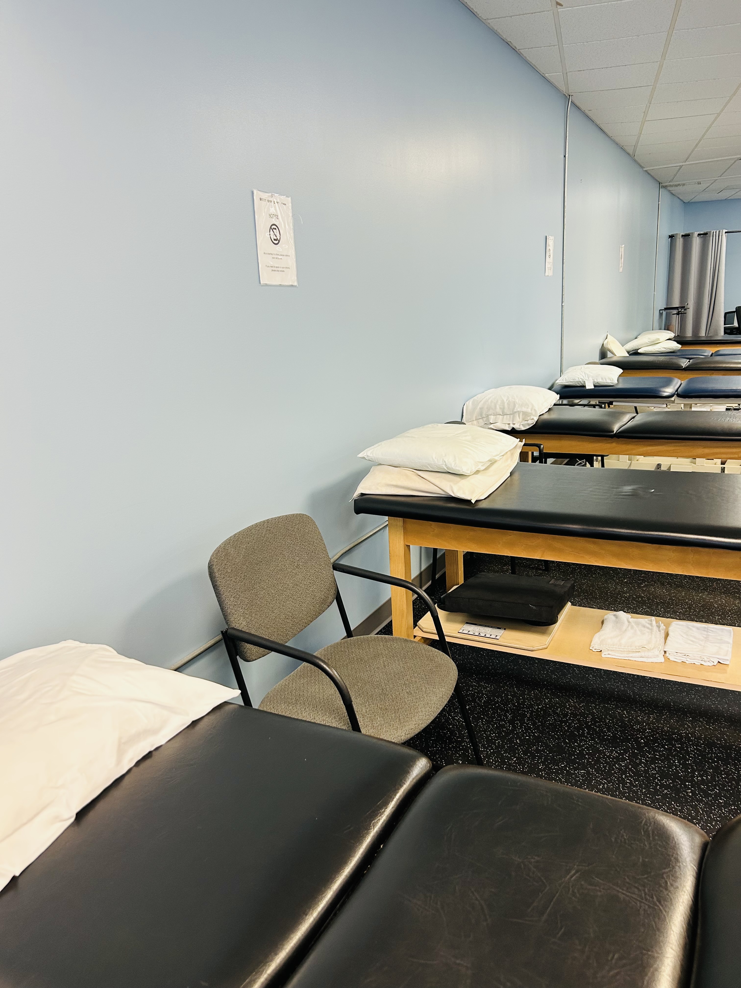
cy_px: 494
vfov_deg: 67.3
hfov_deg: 53.1
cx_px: 370
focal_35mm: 26
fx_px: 742
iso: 125
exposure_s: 1/60
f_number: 1.5
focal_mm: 5.7
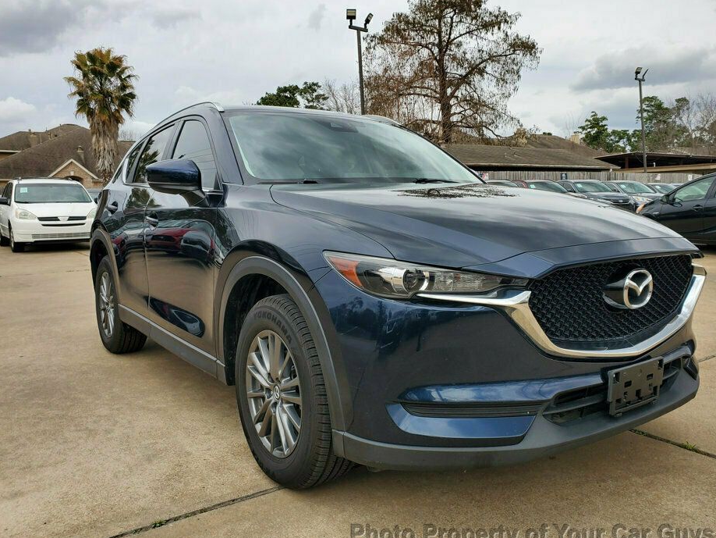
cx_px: 398
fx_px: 600
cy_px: 261
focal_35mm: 29
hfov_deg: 61.5
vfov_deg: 48.2
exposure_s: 1/968
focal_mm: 4.3
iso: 50
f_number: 2.4
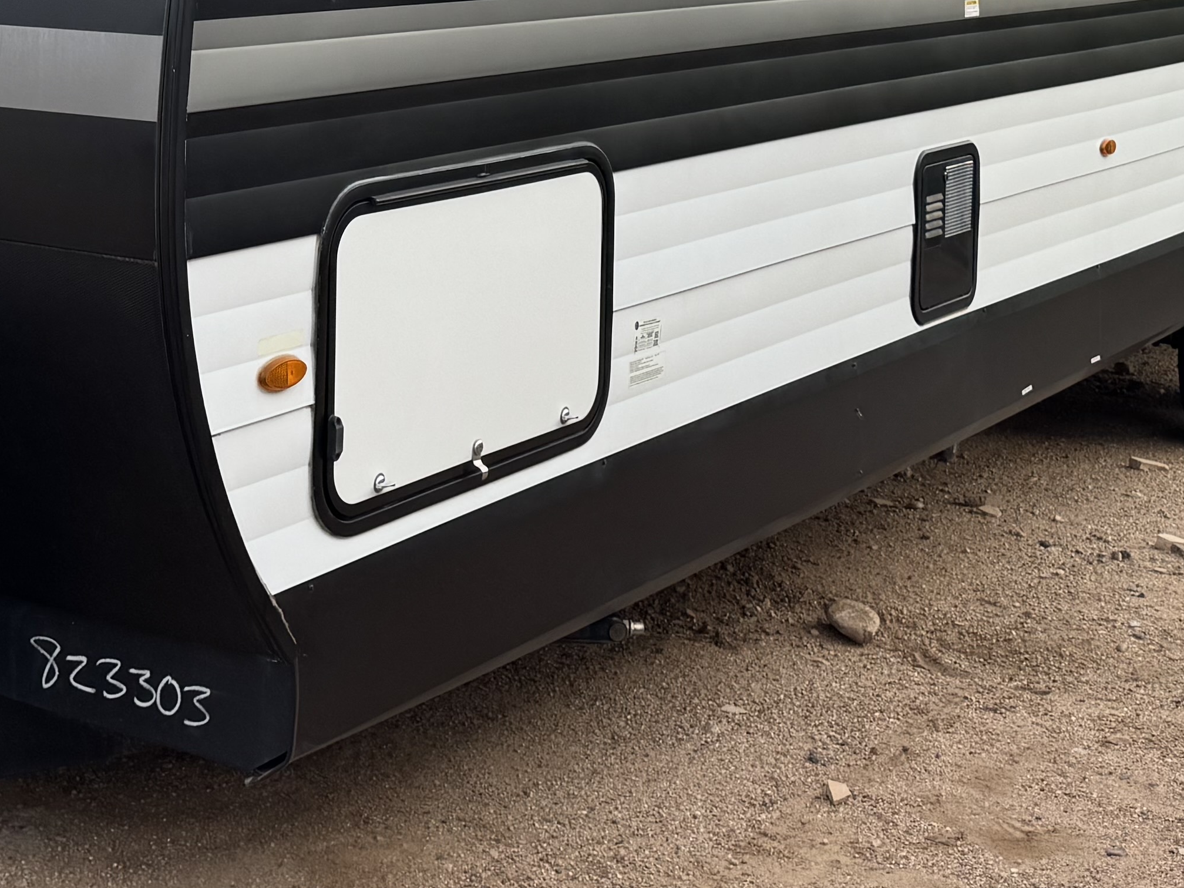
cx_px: 299
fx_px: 2326
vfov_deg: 20.9
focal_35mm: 68
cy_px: -2
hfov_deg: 28.2
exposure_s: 1/938
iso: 80
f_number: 1.78
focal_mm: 6.76
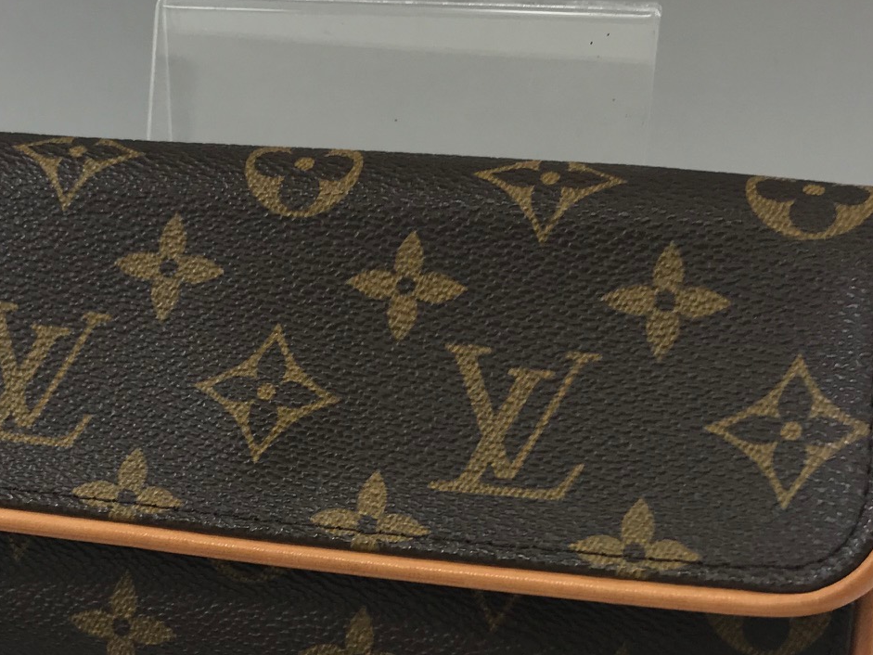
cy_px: 482
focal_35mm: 60
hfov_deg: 31.5
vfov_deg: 24.2
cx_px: 202
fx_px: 1513
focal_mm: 3.99
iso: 25
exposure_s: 1/60
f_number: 1.8
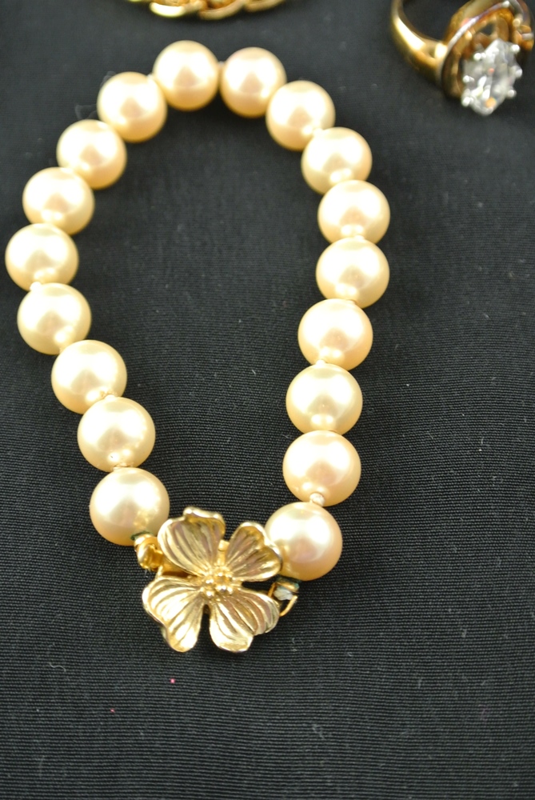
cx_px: 268
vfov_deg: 29.2
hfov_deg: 19.8
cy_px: 400
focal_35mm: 69
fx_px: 1534
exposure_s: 1/50
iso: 800
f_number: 5.3
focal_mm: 25.9
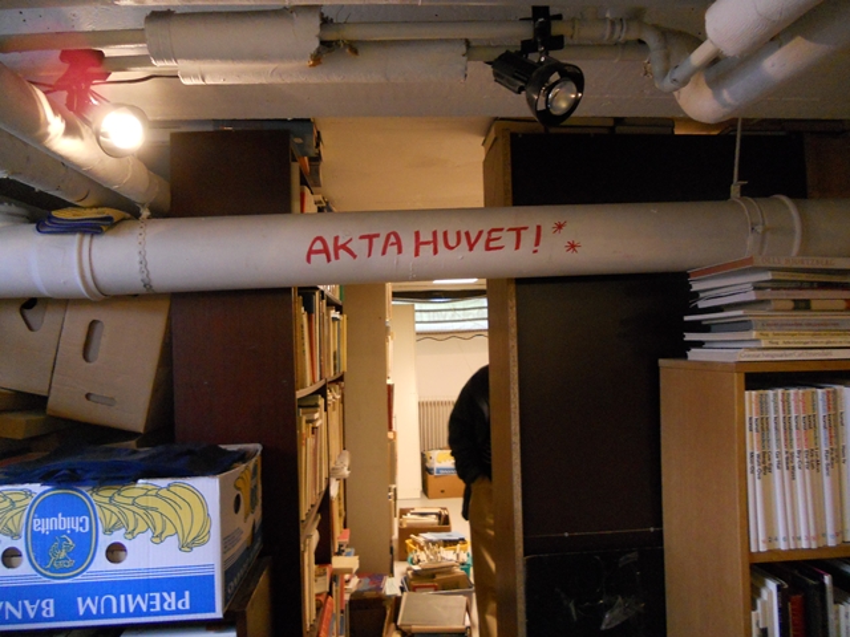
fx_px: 663
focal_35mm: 27
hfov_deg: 65.3
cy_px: 318
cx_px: 425
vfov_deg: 51.4
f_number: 3.2
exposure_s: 1/40
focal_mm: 4.9
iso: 400
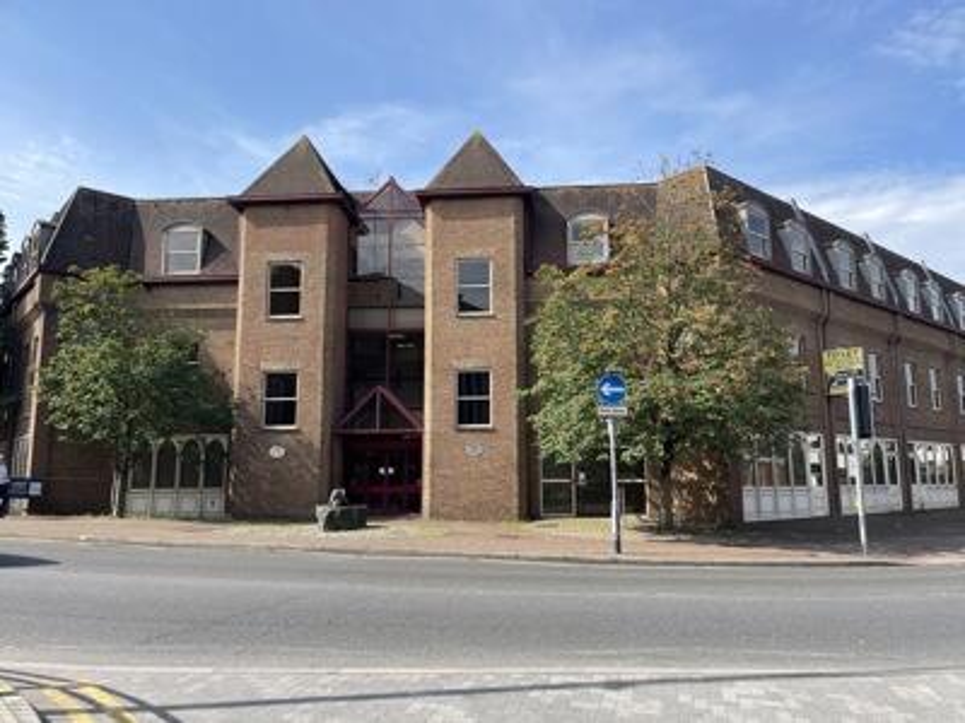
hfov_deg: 69.4
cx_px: 482
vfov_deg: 54.9
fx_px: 697
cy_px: 362
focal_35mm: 25
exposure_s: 1/1912
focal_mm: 5.1
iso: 32
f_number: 1.6
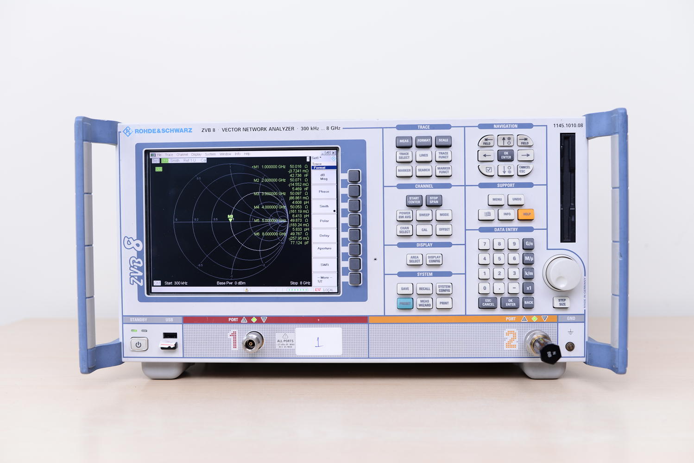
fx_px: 675
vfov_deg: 37.9
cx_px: 347
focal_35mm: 35
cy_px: 232
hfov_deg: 54.4
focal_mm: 35
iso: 200
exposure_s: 1/50
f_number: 4
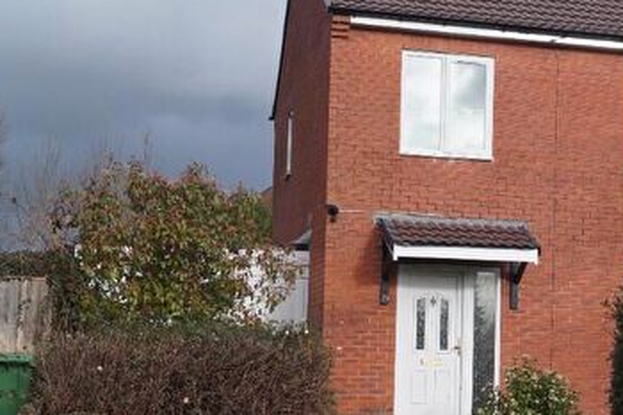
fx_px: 1349
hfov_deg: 25.1
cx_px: 582
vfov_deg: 17.4
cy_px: 292
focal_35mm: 78
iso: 100
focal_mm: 26
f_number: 5.6
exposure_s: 1/320
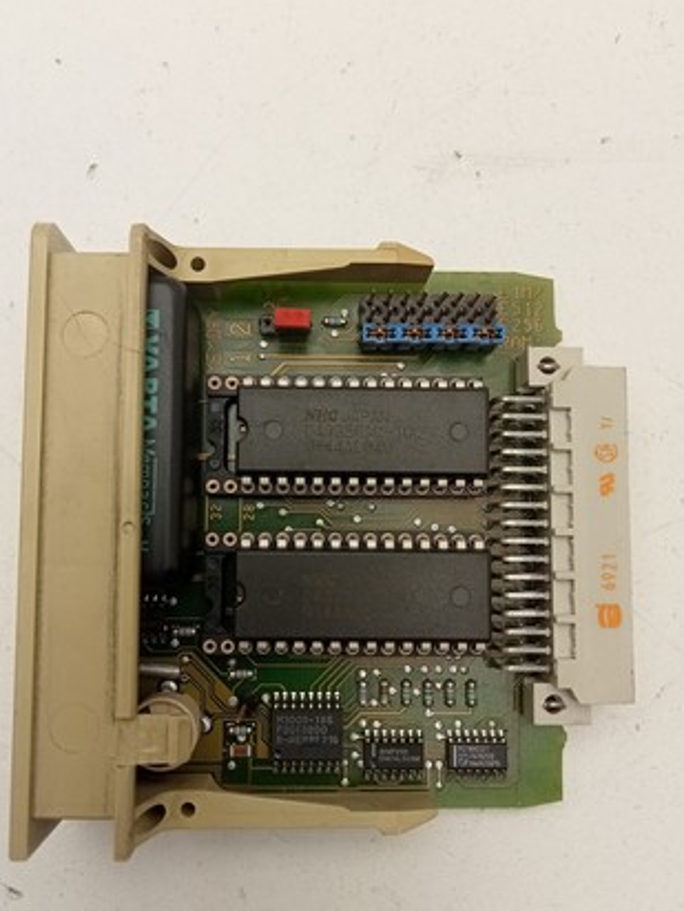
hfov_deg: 41.8
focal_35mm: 34
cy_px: 473
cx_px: 322
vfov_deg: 53.9
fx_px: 896
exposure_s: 1/117
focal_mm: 3.46
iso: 100
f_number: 2.2
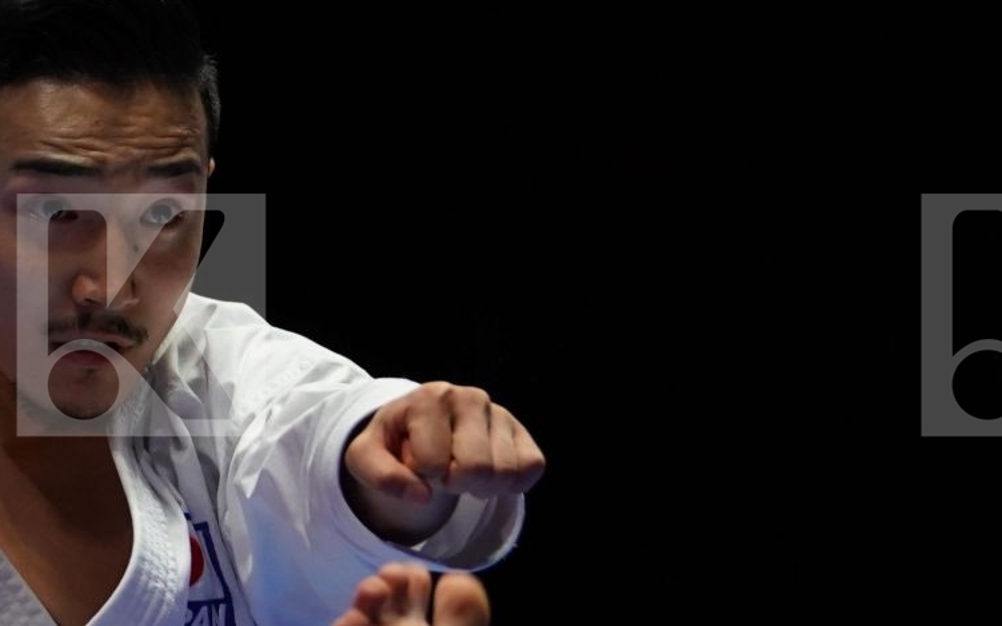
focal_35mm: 633
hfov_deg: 3.3
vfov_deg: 2.1
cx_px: 141
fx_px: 17282
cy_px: 788
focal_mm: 173
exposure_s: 1/500
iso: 1600
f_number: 2.8
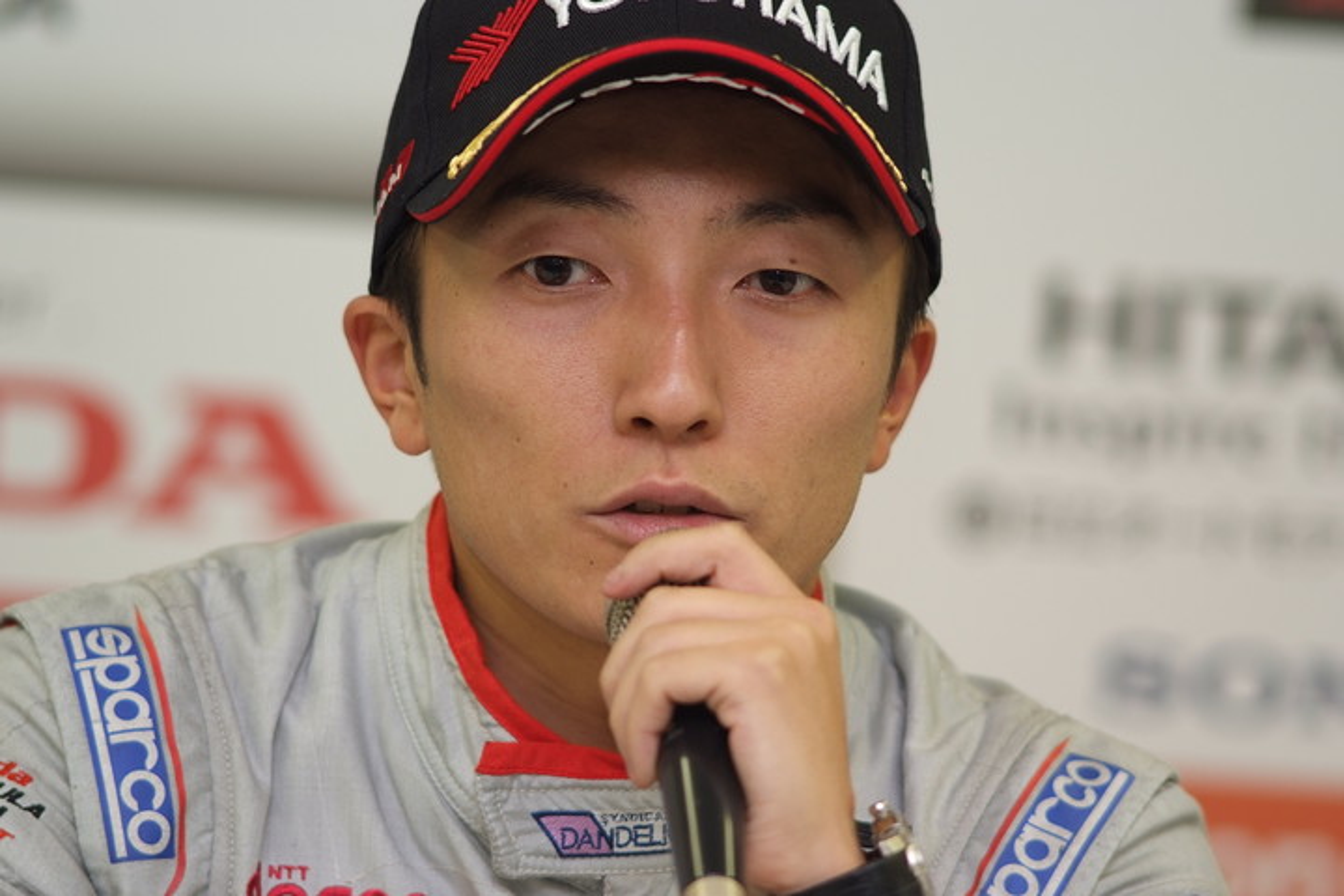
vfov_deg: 5.1
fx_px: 10079
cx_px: 672
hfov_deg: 7.6
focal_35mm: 270
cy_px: 448
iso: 400
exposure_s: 1/125
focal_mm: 180
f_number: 2.8
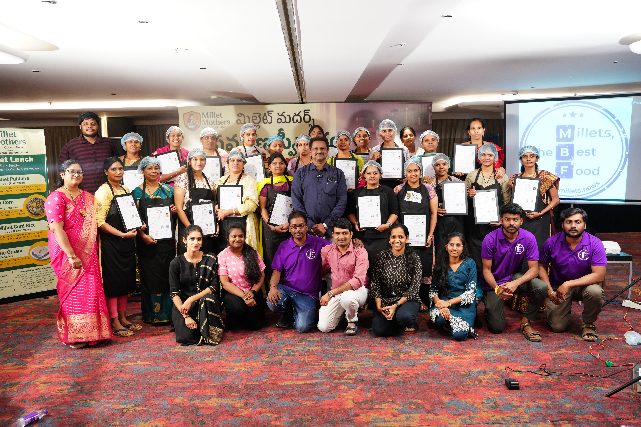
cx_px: 320
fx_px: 504
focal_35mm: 28
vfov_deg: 46.0
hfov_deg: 64.9
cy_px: 214
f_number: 4.5
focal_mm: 28.3
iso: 2000
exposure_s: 1/125
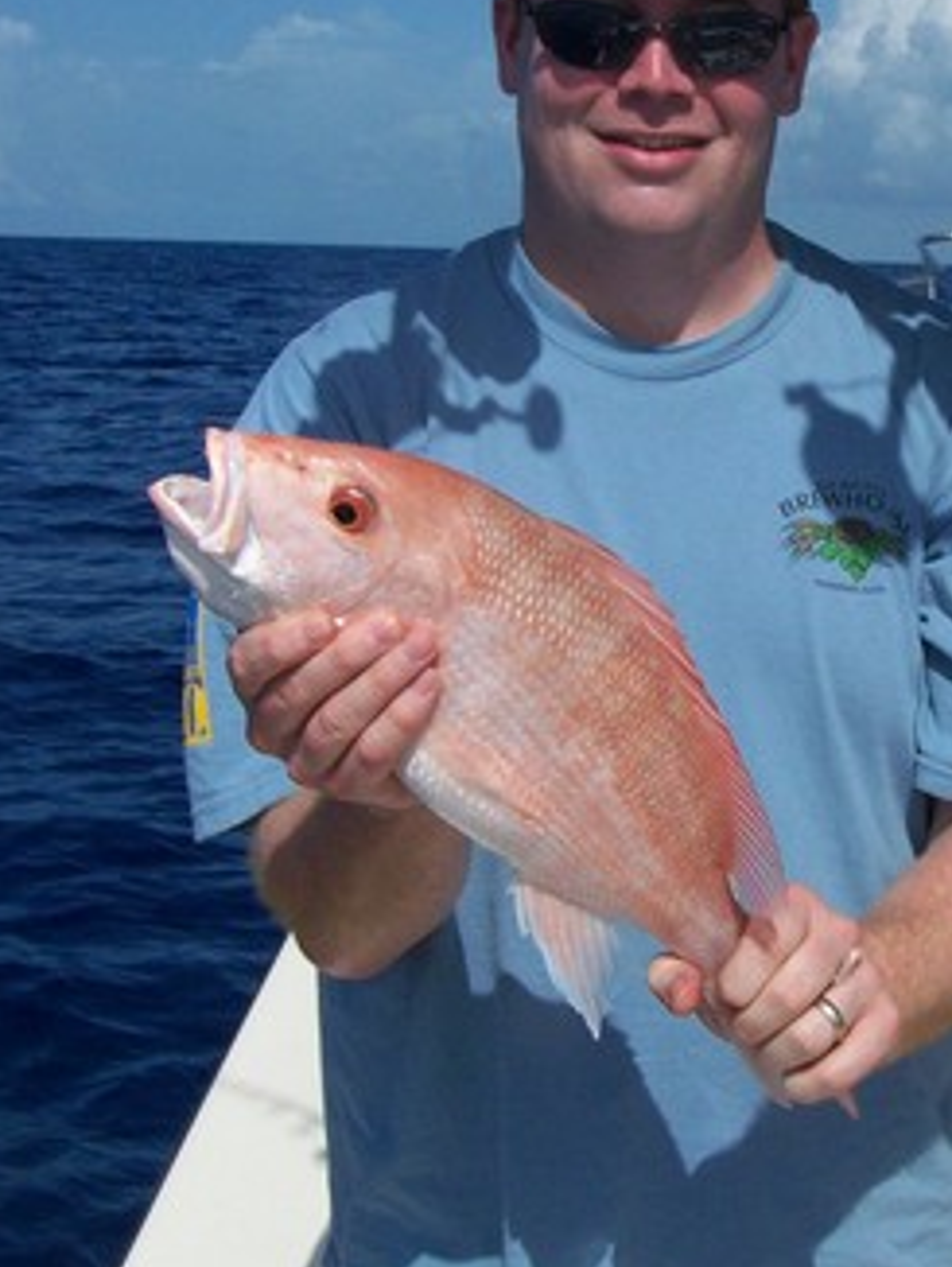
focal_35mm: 62
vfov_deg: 31.0
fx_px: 2271
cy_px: 474
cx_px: 680
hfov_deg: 23.5
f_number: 5.6
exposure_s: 1/1600
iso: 160
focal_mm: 6.3
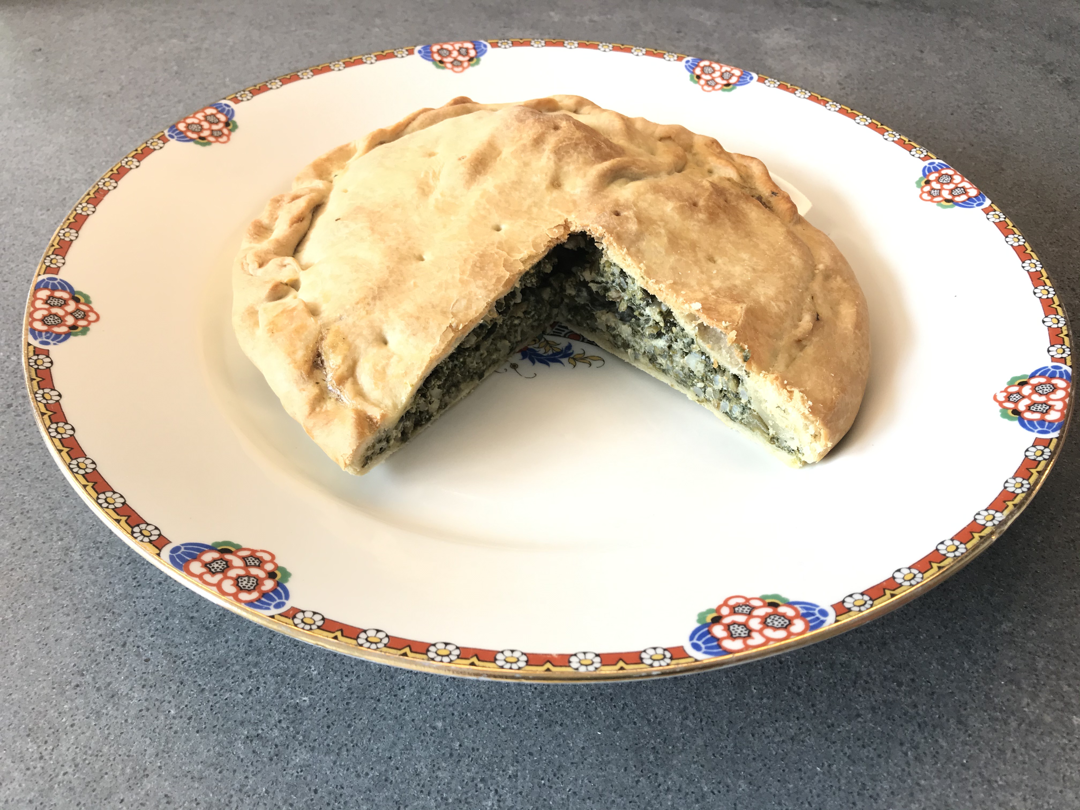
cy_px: 405
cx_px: 540
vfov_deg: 49.7
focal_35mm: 28
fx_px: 874
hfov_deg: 63.4
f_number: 1.8
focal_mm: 3.99
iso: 25
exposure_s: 1/41
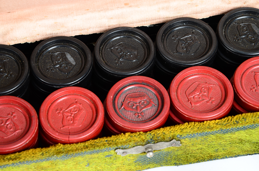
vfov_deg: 8.7
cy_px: 86
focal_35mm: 158
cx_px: 130
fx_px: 1131
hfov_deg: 13.1
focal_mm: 105
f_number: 11
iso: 100
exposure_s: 1/160
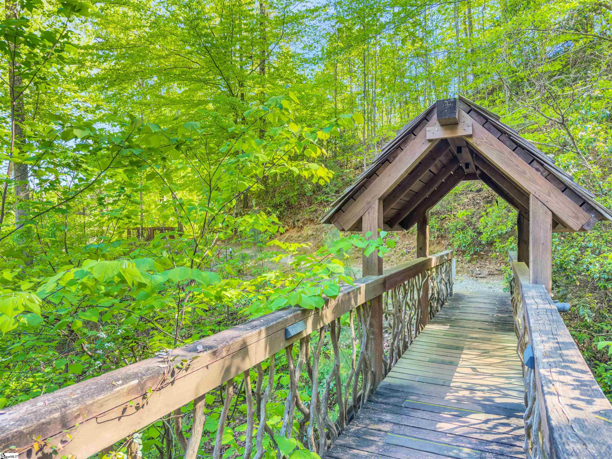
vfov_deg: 56.8
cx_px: 306
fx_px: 424
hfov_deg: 71.6
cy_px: 230
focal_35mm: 24
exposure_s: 1/160
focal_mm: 6.76
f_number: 1.8
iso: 64
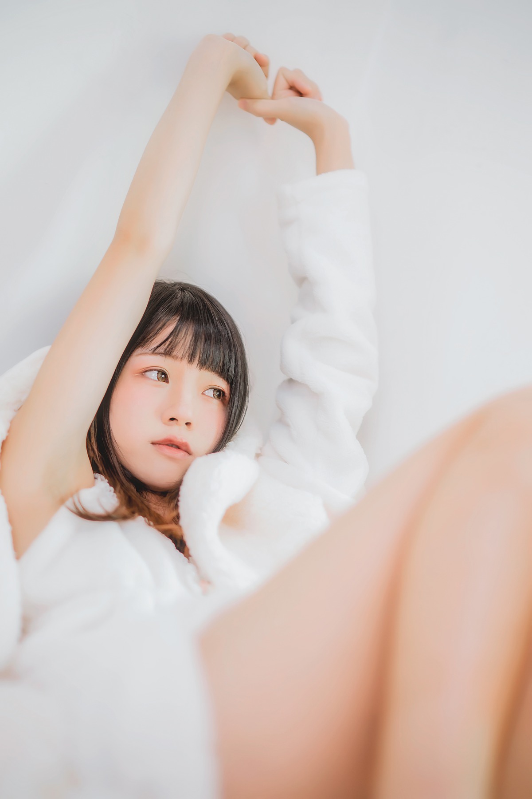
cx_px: 266
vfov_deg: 39.6
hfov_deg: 27.0
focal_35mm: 50
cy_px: 400
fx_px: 1108
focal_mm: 50
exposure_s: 1/160
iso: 250
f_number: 1.4
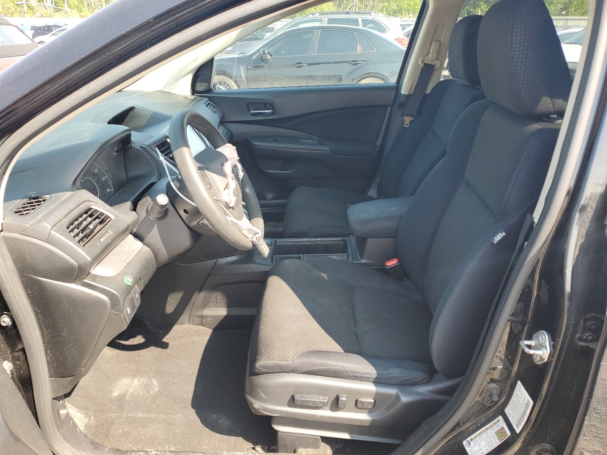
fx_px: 456
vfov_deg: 53.1
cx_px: 304
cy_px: 228
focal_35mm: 26
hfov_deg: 67.3
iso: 50
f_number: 1.5
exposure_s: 1/323
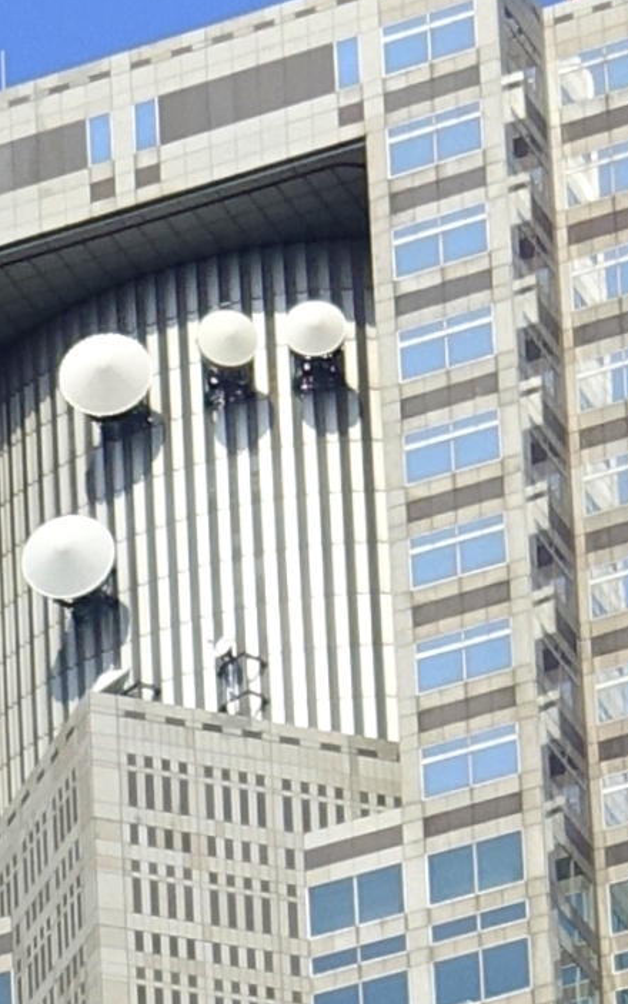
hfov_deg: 3.1
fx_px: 11501
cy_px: 2889
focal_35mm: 420
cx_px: -698
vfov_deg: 4.8
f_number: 5.6
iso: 125
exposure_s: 1/800
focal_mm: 19.48
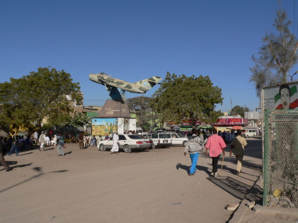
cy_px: 112
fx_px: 310
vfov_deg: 39.7
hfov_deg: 51.4
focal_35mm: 36
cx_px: 149
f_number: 5.6
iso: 80
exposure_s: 1/1000
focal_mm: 6
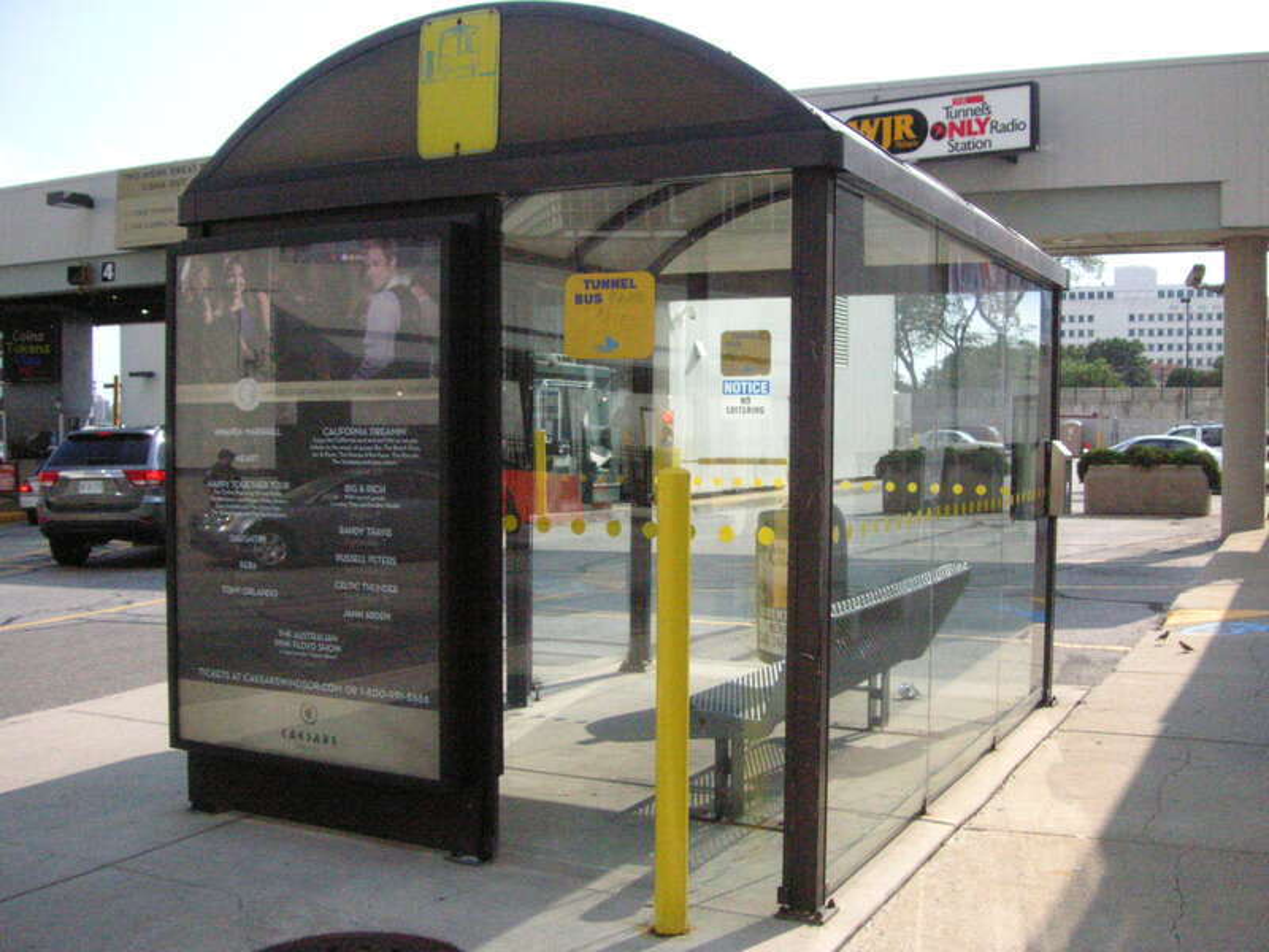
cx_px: 634
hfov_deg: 50.1
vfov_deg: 38.7
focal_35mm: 37
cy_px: 476
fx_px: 1356
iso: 400
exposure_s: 1/1000
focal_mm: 6.1
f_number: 6.7
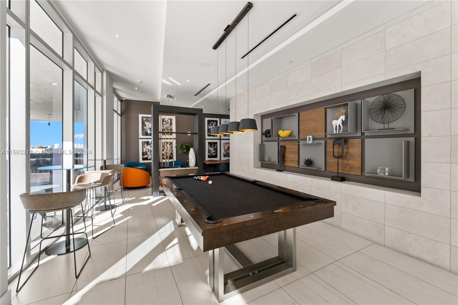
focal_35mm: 14
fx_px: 178
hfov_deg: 104.3
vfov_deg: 81.2
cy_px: 152
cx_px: 229
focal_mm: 14
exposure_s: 1/13
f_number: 11
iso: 200
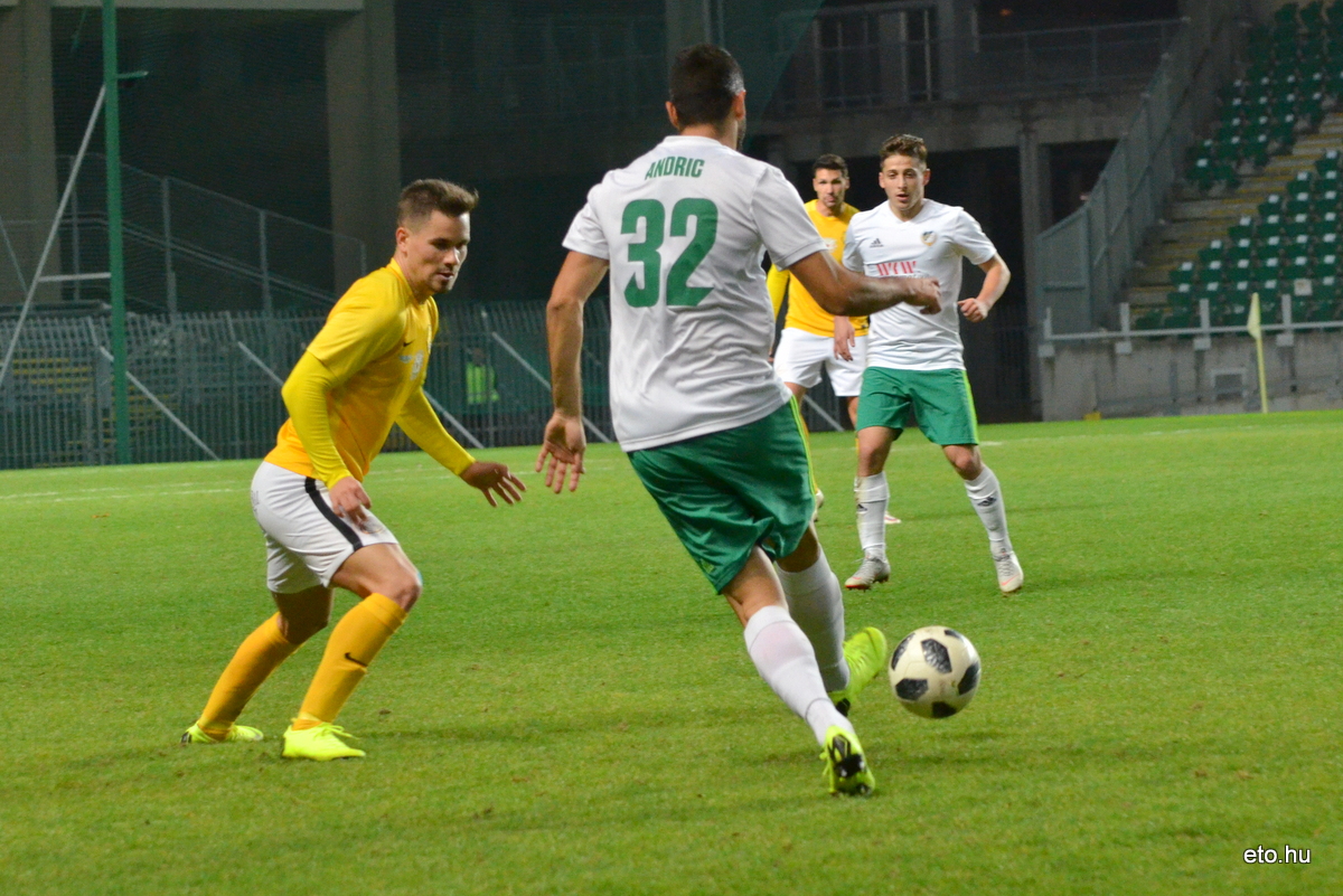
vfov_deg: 10.8
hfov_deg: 16.1
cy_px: 448
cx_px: 672
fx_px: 4758
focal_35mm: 128
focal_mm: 85
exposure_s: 1/400
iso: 2000
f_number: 5
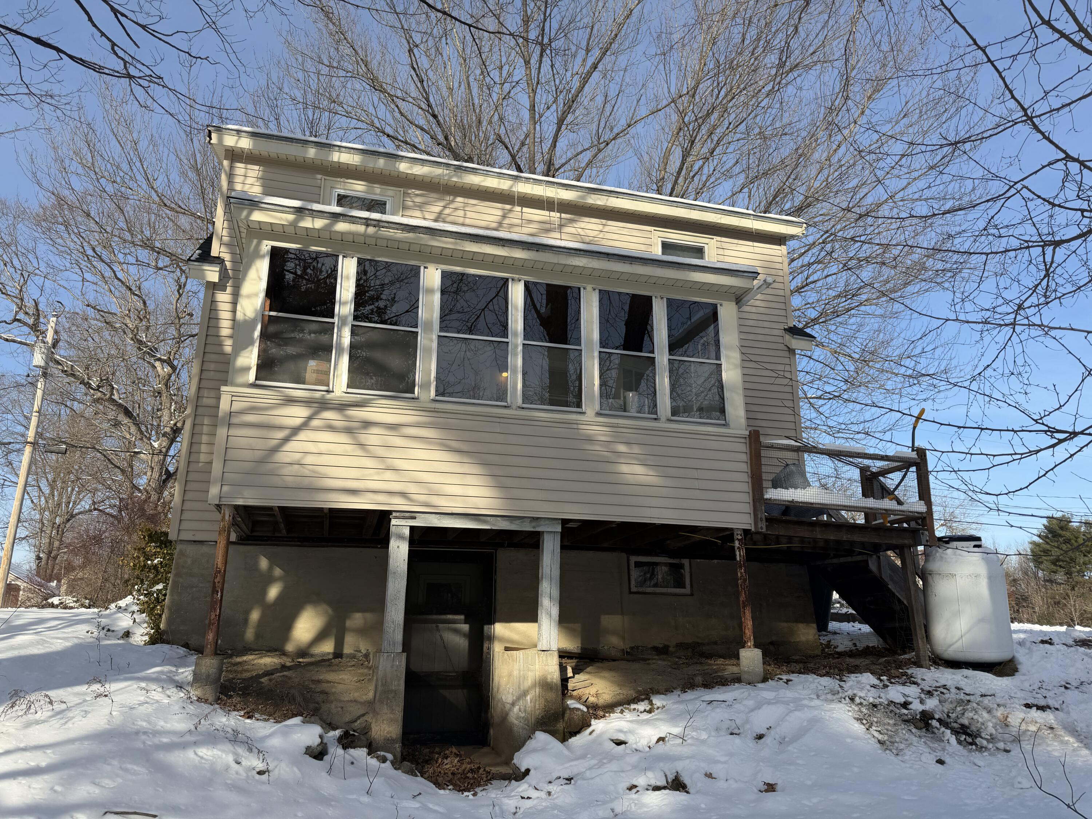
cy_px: 410
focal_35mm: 24
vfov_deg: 56.8
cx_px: 546
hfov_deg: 71.6
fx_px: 757
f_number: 1.78
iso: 80
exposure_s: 1/3584
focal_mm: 6.76
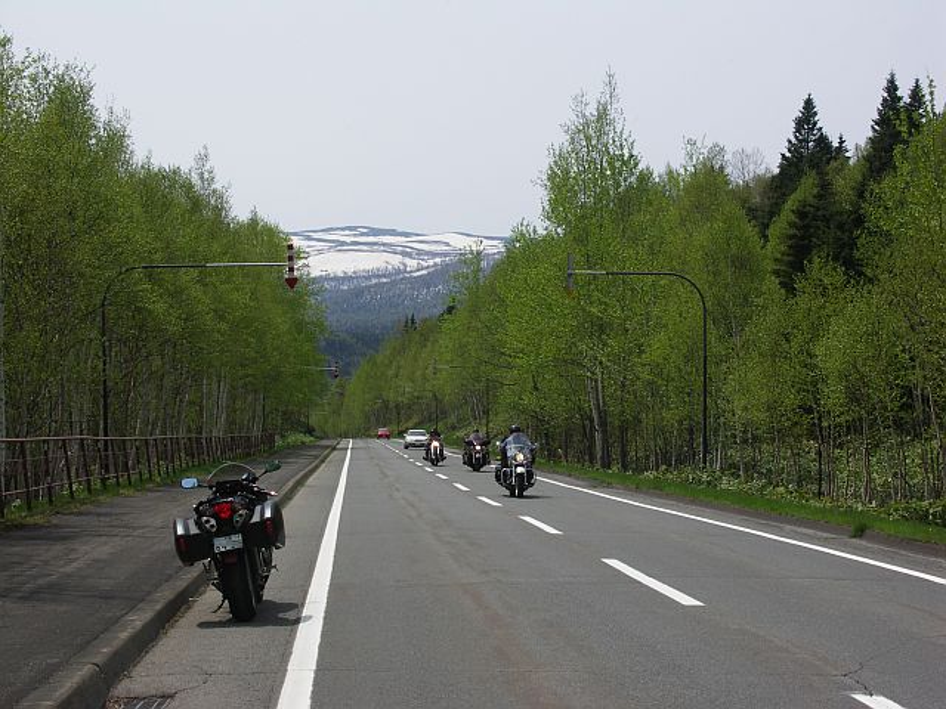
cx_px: 473
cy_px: 354
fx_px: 1640
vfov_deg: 24.4
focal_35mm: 60
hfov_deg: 32.2
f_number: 10
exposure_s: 1/125
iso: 50
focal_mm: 15.5
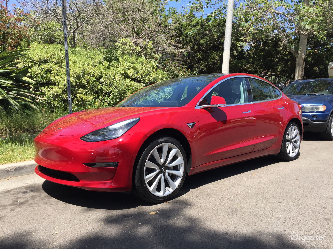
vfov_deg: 48.2
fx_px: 279
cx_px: 166
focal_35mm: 29
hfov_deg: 61.7
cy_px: 124
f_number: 2.2
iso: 32
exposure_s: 1/842
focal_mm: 4.15
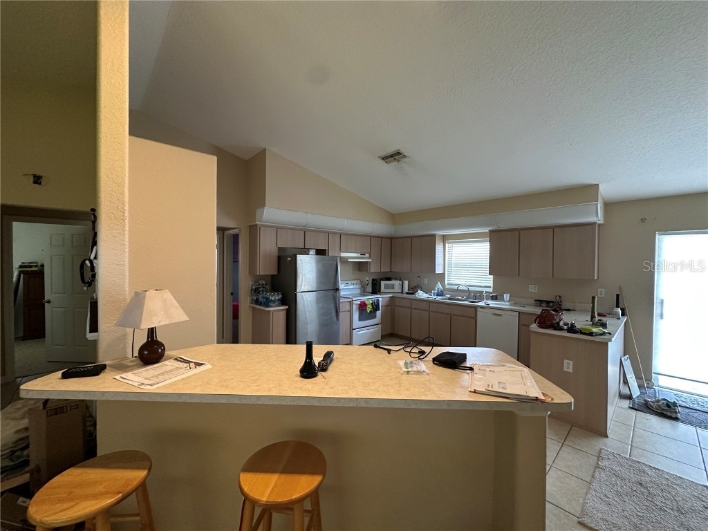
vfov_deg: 85.7
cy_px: 266
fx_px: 286
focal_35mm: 14
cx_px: 354
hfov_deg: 102.1
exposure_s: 1/60
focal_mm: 2.22
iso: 320
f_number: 2.2
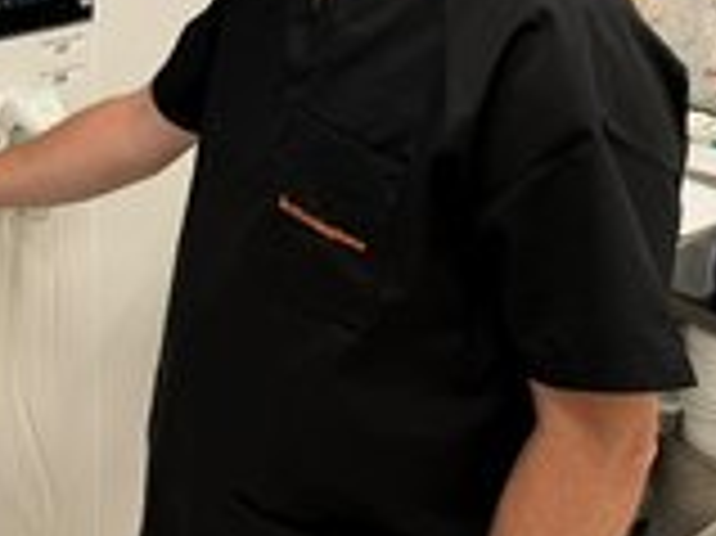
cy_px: -25
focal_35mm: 56
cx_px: -18
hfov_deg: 31.5
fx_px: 1157
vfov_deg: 24.6
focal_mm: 6.76
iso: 100
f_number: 1.78
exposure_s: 1/140
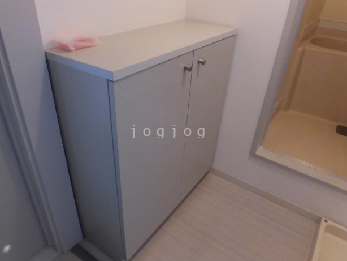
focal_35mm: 25
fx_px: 251
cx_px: 169
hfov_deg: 69.4
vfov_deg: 54.9
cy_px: 131
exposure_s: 1/25
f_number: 3.1
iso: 400
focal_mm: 4.3
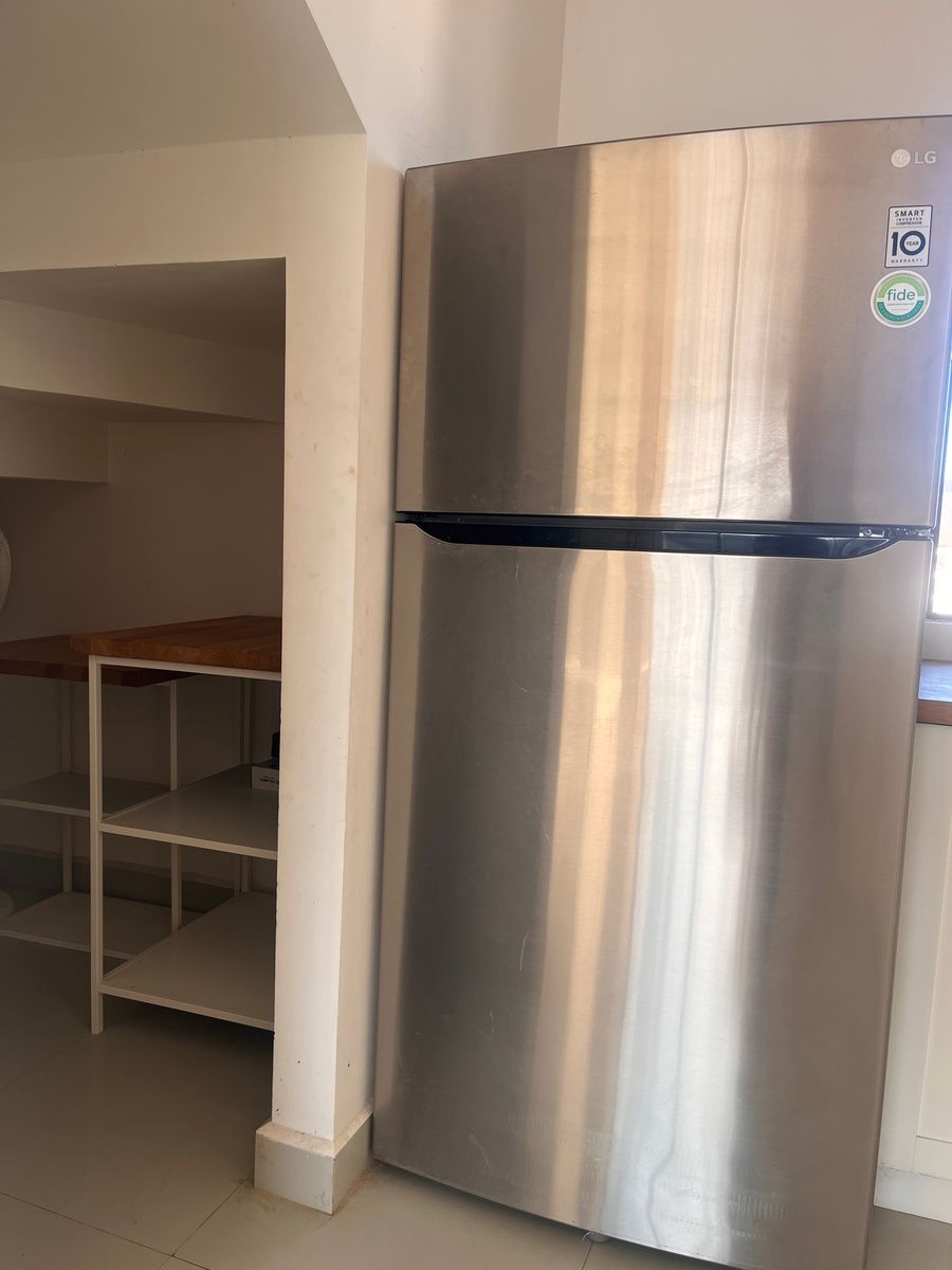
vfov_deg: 67.3
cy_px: 635
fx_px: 953
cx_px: 476
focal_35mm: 26
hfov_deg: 53.1
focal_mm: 5.1
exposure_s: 1/130
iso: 32
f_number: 1.6
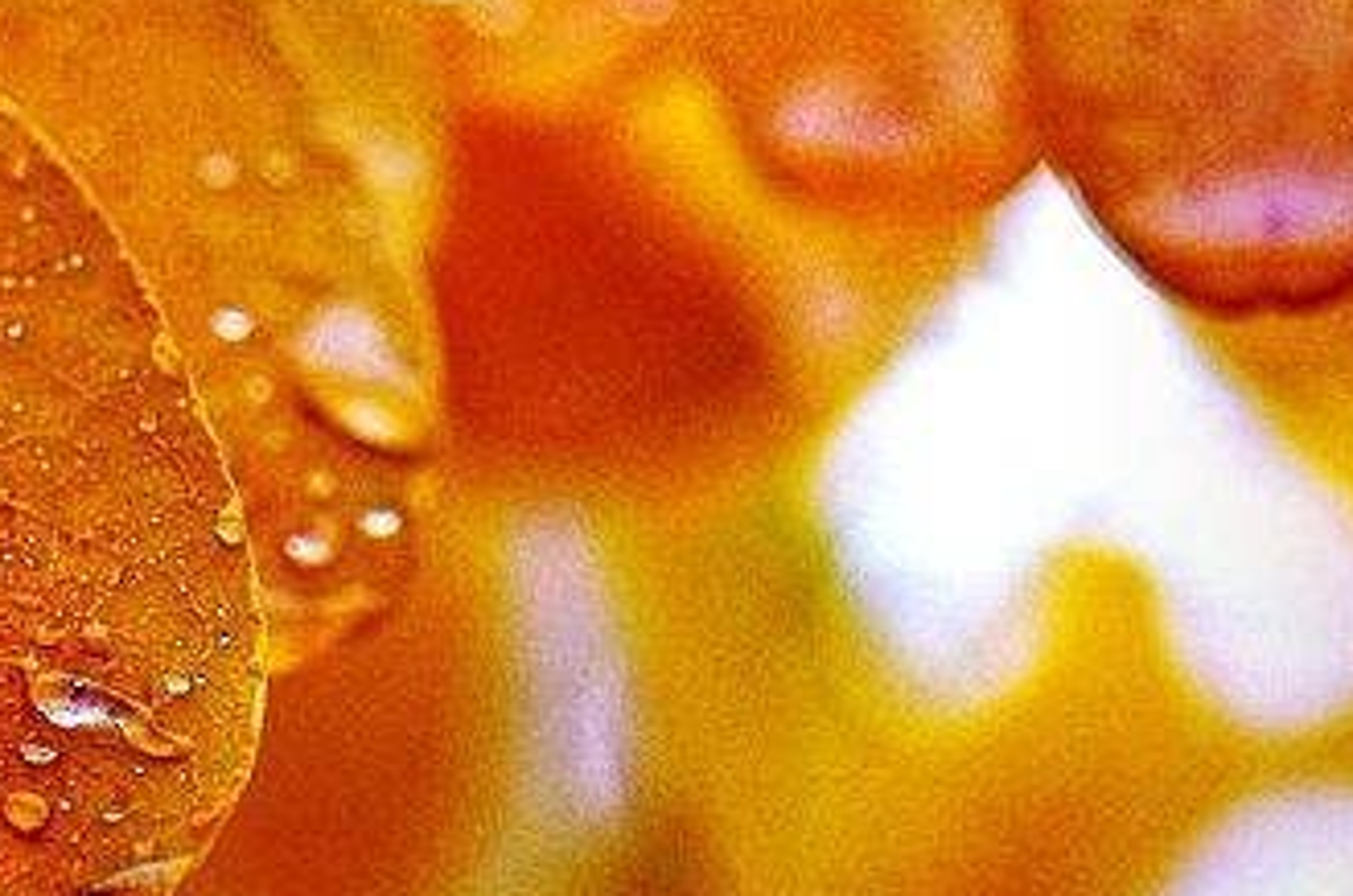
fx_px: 15379
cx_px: -45
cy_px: 411
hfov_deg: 5.0
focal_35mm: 410
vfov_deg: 3.3
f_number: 2.8
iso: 800
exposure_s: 1/2000
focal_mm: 100
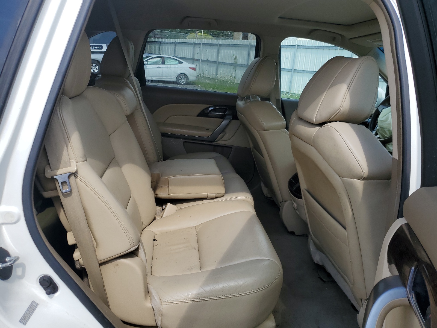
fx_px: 328
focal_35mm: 26
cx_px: 218
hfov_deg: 67.3
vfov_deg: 53.1
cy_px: 164
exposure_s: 1/1111
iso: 50
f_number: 1.5
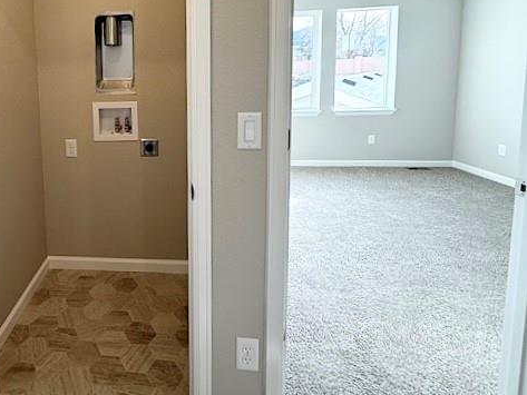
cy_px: 103
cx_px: 133
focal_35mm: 21
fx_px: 320
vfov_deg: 60.3
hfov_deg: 73.5
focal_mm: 2.22
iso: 100
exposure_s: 1/120
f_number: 2.2
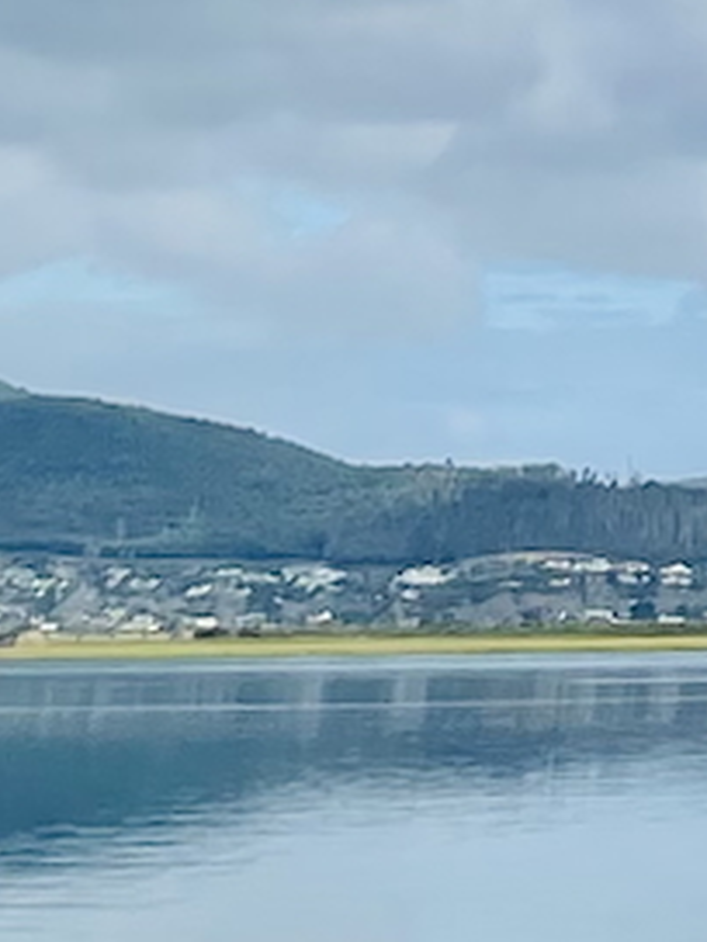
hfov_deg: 6.8
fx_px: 5201
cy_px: -1077
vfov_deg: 9.5
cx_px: 2284
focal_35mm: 191
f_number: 1.6
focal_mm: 4.2
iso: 32
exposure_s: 1/4831
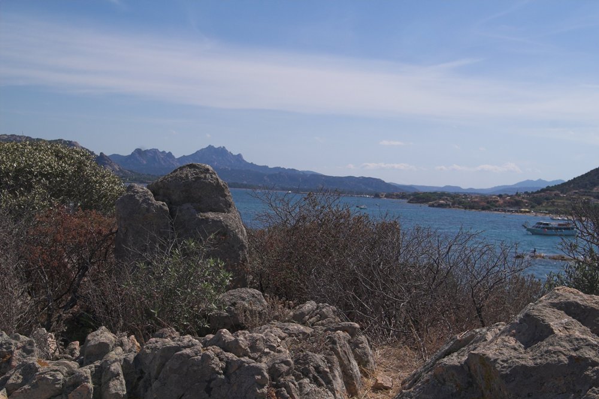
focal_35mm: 45
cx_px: 300
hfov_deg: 43.6
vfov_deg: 29.8
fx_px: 748
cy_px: 200
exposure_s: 1/500
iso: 100
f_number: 10
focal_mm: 30
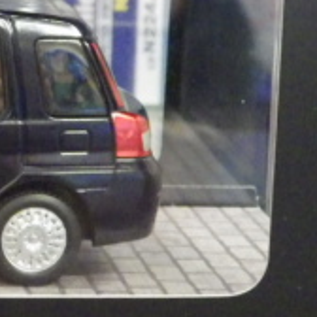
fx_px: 2062
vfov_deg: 8.8
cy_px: 106
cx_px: -181
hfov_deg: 8.6
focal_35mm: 199
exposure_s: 1/20
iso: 1600
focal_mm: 10.7
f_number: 4
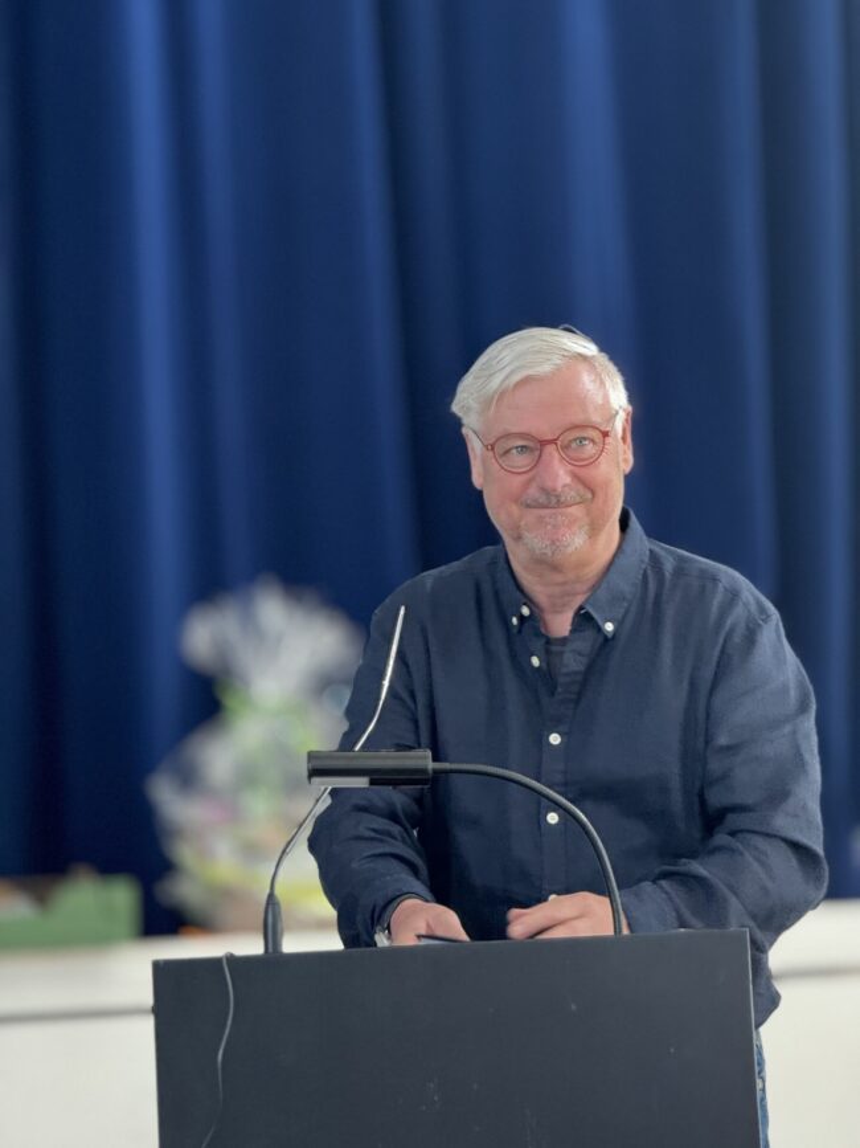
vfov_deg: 16.4
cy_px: 574
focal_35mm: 120
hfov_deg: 12.3
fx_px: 3976
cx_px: 430
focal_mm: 15.66
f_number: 2.8
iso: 400
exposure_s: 1/60
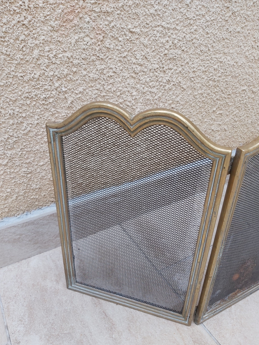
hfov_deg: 51.3
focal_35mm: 27
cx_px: 132
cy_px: 177
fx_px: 269
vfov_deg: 65.3
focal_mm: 3.92
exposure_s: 1/102
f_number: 1.7
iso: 64
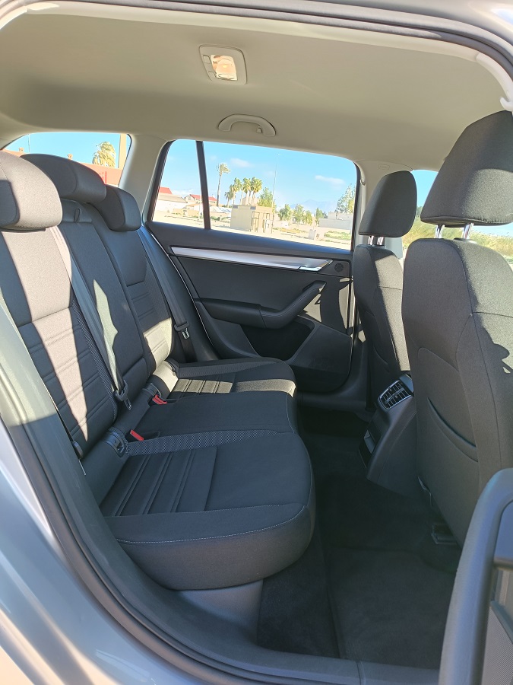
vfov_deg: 69.4
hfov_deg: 54.9
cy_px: 342
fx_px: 494
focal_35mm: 25
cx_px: 256
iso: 160
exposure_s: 1/99.9
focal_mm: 4.7
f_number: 1.7
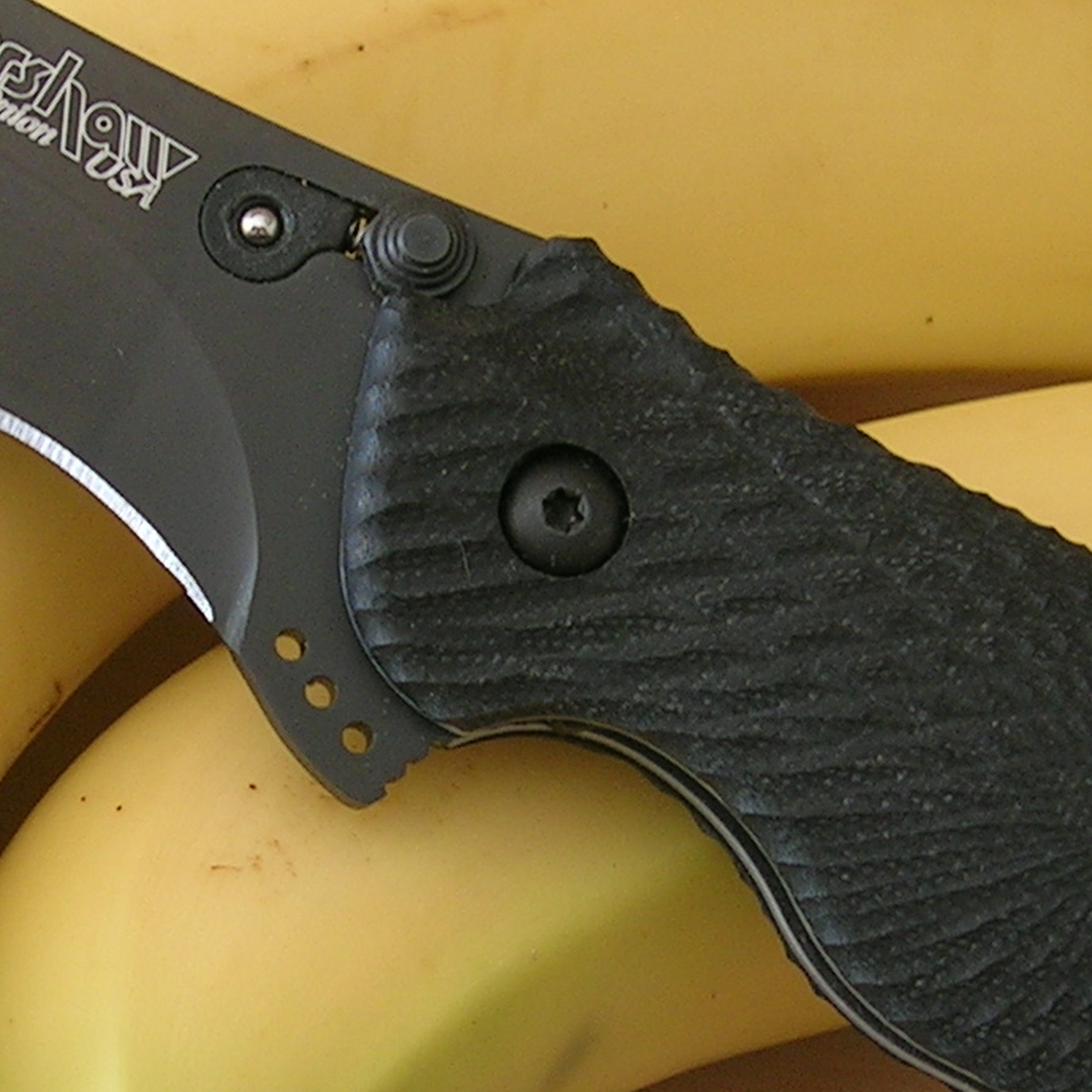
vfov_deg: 13.8
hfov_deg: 13.8
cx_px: 544
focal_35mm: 126
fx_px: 4497
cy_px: 573
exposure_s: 1/19
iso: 50
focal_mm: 7.3
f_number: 3.1
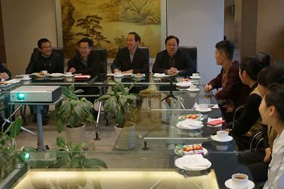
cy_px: 101
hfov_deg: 39.1
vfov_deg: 26.5
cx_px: 153
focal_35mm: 51
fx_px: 400
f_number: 4
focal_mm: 23
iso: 800
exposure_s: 1/60
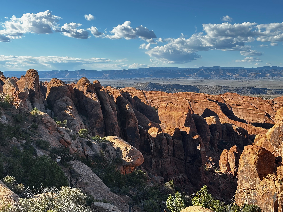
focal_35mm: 48
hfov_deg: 39.7
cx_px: 142
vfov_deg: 30.3
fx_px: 392
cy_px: 106
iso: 64
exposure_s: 1/1062
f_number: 1.78
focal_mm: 6.86
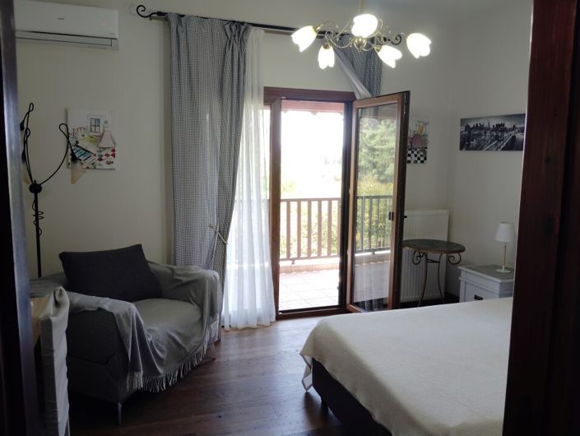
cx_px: 290
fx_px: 470
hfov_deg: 63.4
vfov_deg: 49.8
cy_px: 218
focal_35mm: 28
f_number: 1.8
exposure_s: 1/100
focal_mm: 4.22
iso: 369
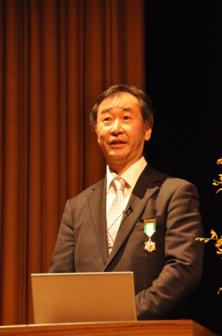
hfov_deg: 6.1
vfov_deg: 9.2
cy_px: 168
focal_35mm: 225
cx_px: 111
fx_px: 2091
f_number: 5.6
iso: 2800
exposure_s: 1/60
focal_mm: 150
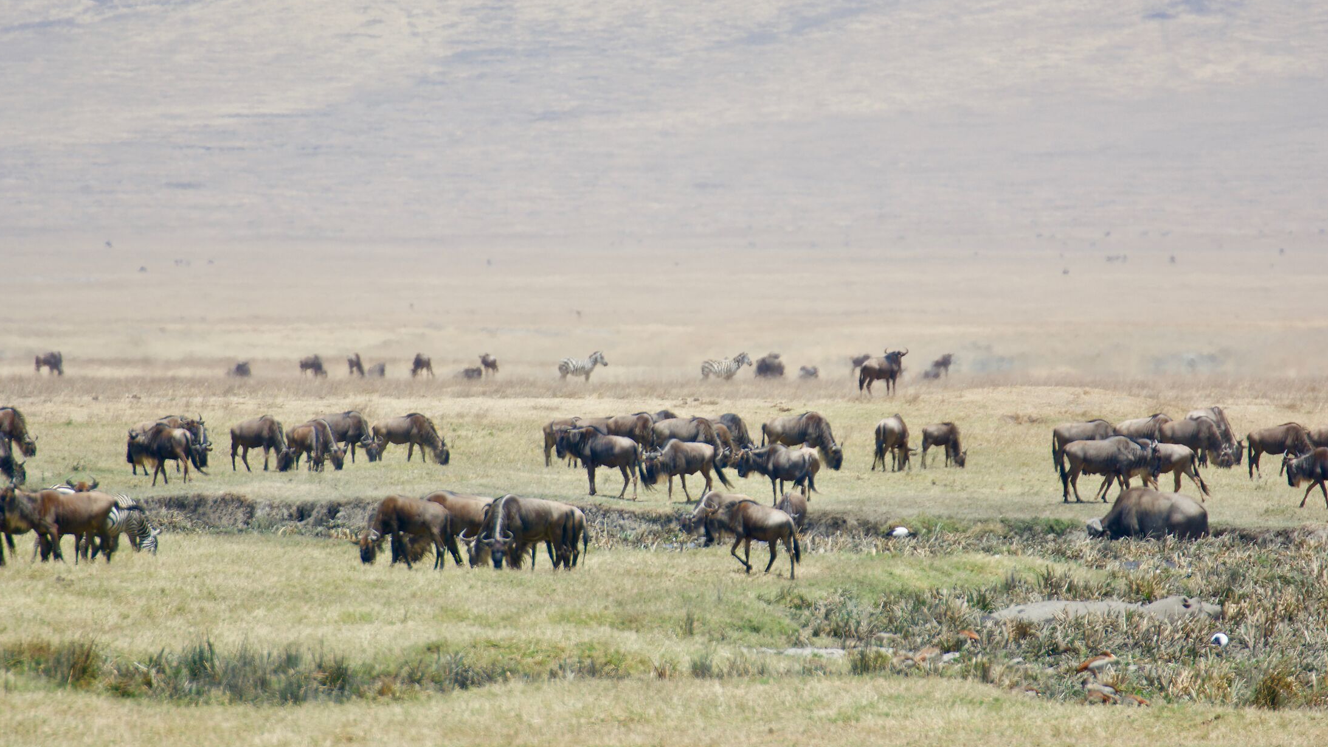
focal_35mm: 518
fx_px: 18239
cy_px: 404
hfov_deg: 4.2
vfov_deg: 2.3
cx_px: 685
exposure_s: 1/640
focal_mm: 300
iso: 110
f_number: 5.6
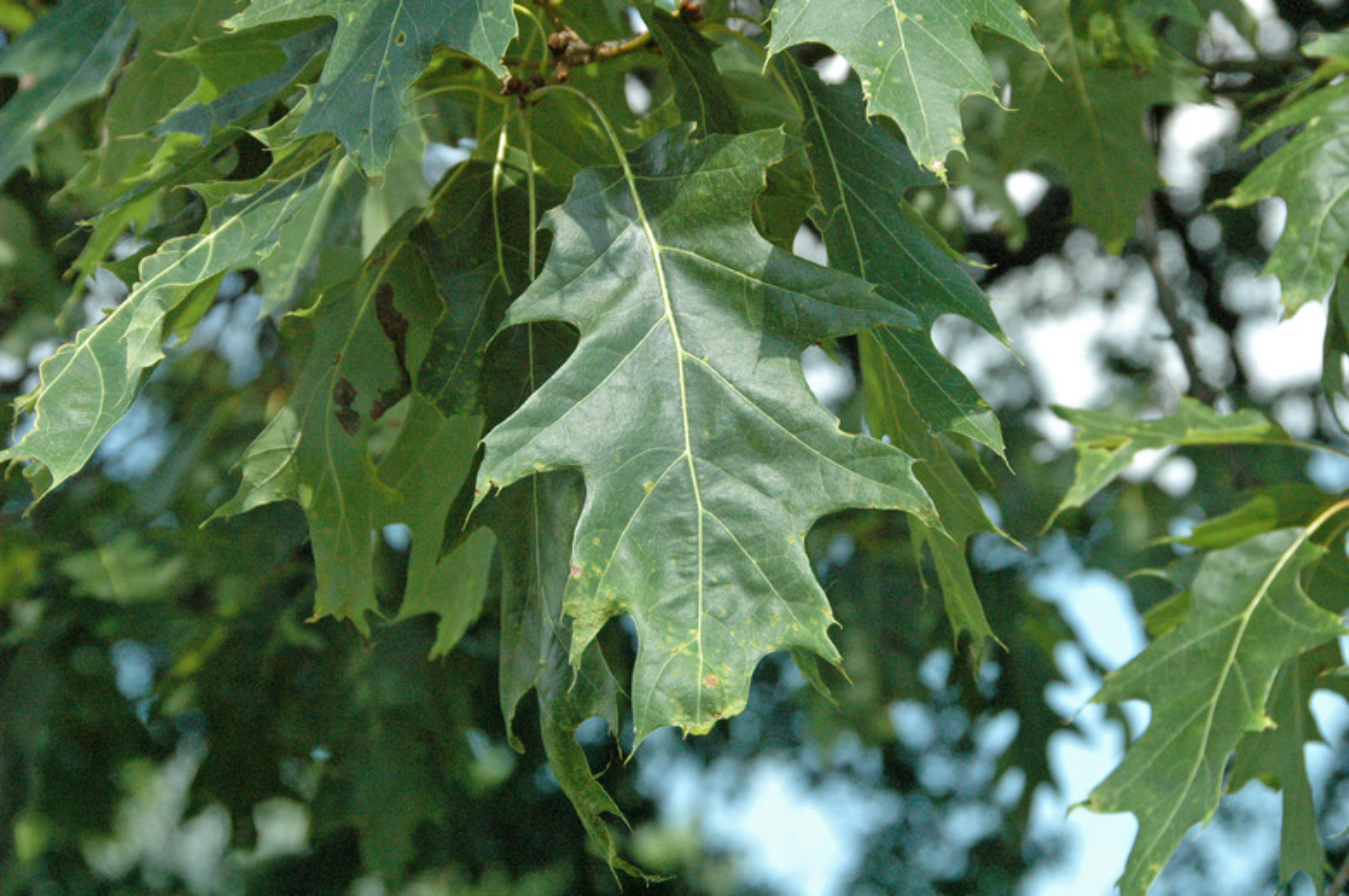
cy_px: 448
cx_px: 674
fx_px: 4491
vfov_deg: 11.4
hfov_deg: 17.1
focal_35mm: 120
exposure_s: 1/320
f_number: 9
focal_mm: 80
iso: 1600
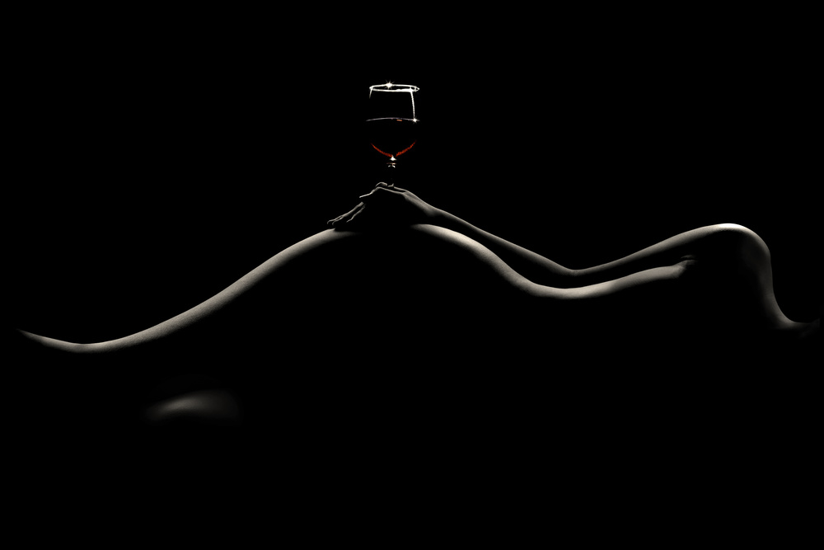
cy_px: 275
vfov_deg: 24.6
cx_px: 412
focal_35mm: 55
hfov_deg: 36.2
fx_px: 1259
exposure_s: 1/160
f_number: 16
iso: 100
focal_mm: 55
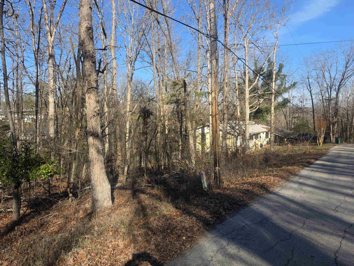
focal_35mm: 26
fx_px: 266
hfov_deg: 67.3
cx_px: 170
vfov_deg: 53.0
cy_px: 122
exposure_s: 1/3018
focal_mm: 6.3
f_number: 1.7
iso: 80
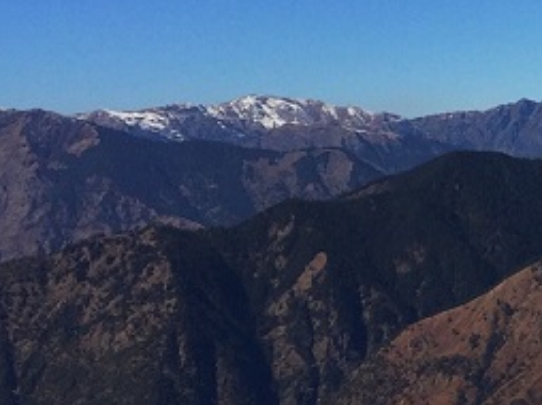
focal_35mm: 112
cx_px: 702
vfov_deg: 13.2
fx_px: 1752
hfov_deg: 16.6
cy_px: 214
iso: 32
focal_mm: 4.15
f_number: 2.2
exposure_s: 1/5650
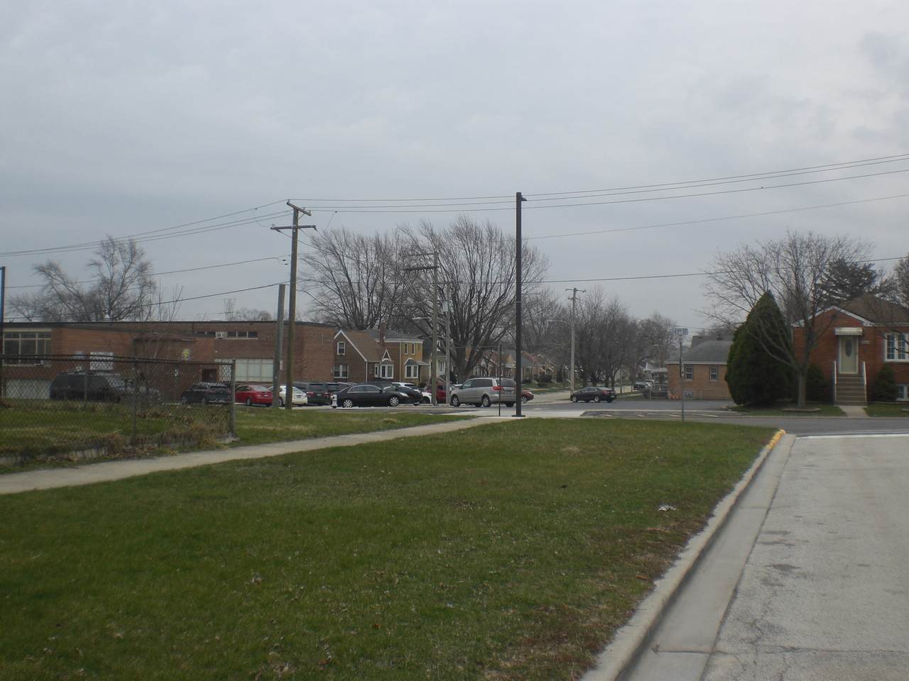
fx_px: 998
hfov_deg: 49.0
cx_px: 454
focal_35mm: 38
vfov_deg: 37.7
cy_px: 340
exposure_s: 1/400
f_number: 4.4
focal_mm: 6.3
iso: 50
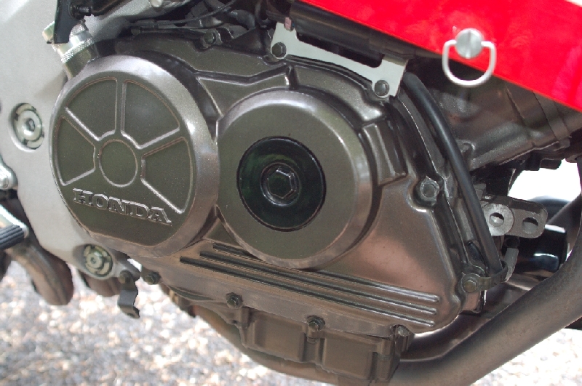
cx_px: 291
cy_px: 193
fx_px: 678
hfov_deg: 46.5
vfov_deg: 31.8
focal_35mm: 42
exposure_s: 1/60
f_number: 4
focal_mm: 28
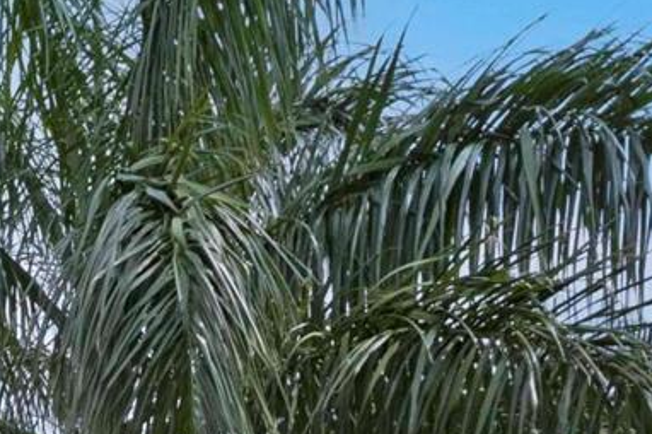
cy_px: 881
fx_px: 2135
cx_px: -343
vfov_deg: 10.6
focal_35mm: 118
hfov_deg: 15.9
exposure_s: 1/2000
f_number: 2.8
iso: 100
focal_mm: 8.38
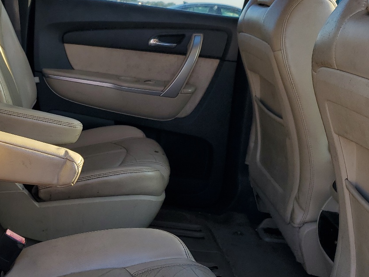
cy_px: 134
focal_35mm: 49
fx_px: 522
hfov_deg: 37.6
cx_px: 78
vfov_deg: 29.7
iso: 50
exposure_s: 1/208
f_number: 1.5
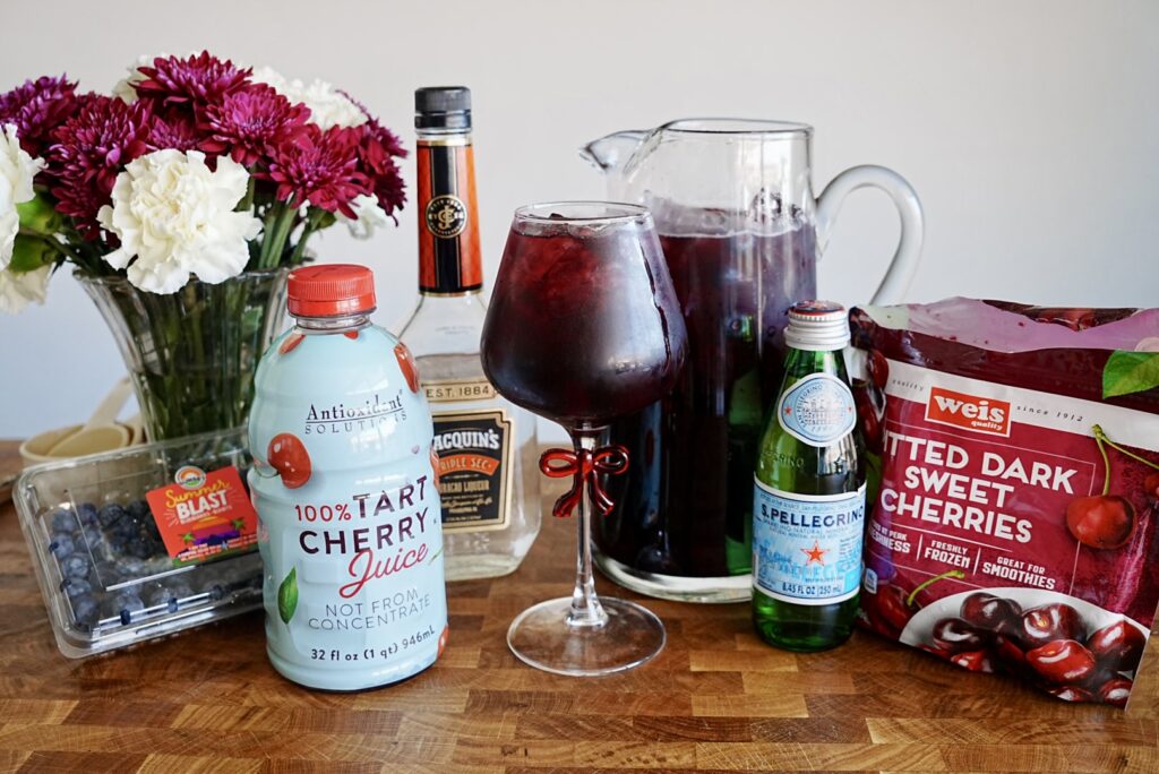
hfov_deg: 54.9
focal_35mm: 35
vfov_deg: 38.3
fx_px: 1116
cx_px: 580
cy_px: 387
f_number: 3.5
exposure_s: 1/100
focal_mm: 23.1
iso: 640
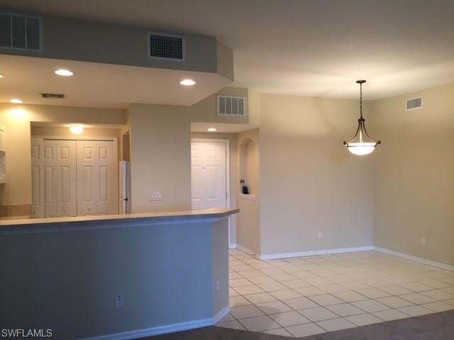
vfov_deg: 48.2
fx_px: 380
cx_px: 227
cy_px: 170
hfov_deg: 61.7
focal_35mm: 29
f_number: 2.2
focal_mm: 4.15
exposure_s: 1/30
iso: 64
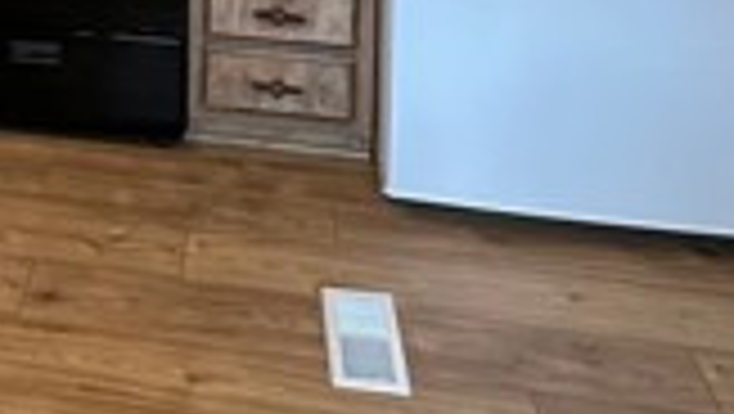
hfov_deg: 32.1
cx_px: -5
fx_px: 1169
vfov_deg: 16.8
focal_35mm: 60
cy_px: -320
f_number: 2.2
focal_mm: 2.22
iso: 200
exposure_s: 1/60
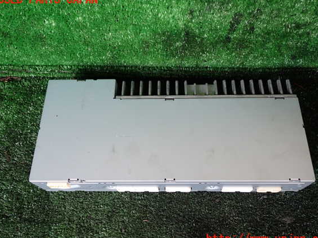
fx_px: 294
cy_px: 120
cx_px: 164
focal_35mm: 32
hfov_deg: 56.8
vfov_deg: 44.1
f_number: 2.3
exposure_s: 1/60
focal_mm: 5.4
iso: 160
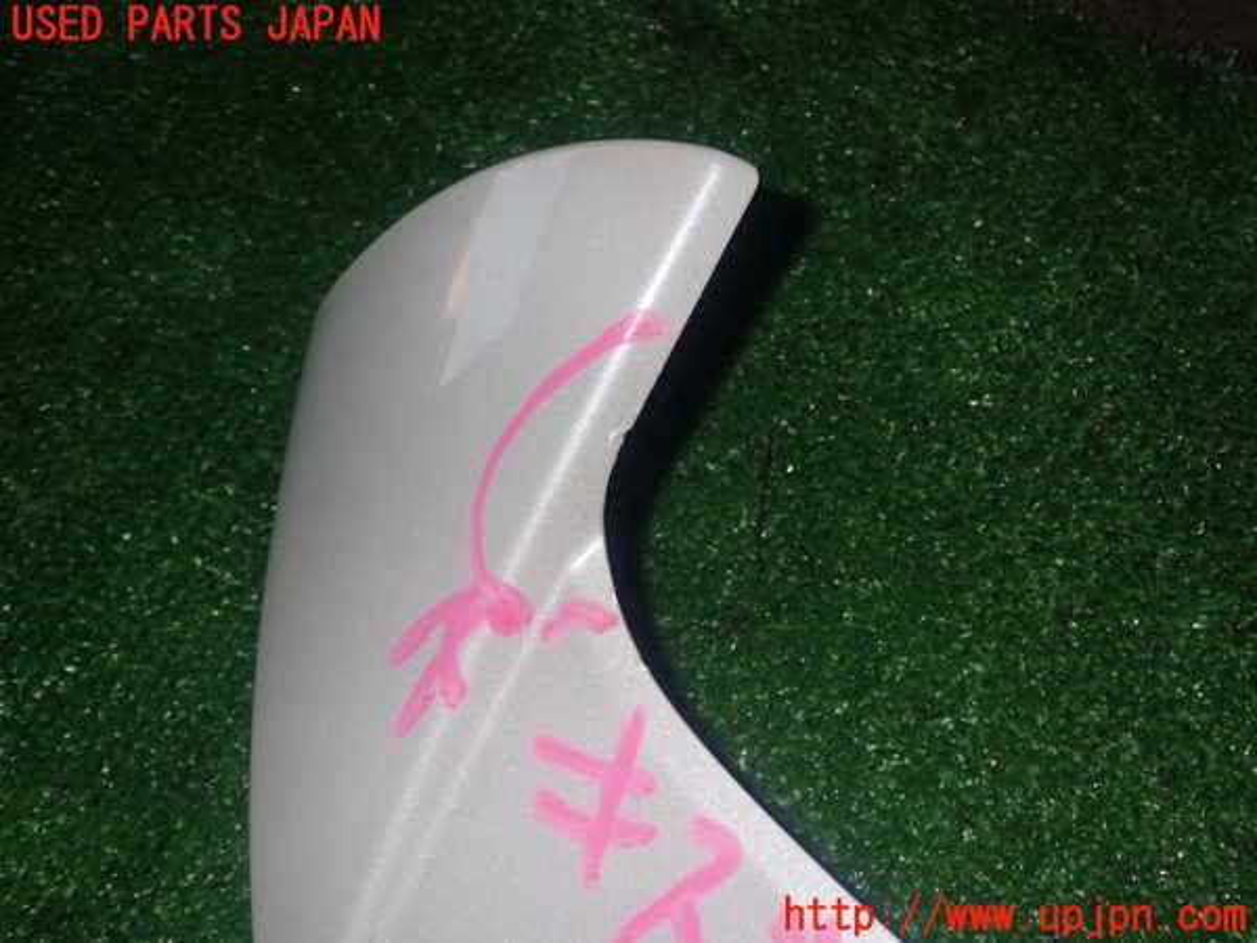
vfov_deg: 30.9
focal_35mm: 47
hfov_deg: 40.4
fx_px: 1707
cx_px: 628
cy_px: 472
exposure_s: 1/50
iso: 200
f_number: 9
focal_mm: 8.4
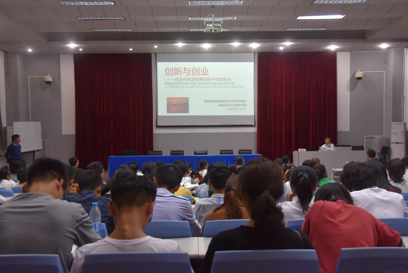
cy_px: 136
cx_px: 204
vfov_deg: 34.3
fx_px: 442
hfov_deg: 49.5
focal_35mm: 39
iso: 800
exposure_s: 1/60
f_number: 4
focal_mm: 26
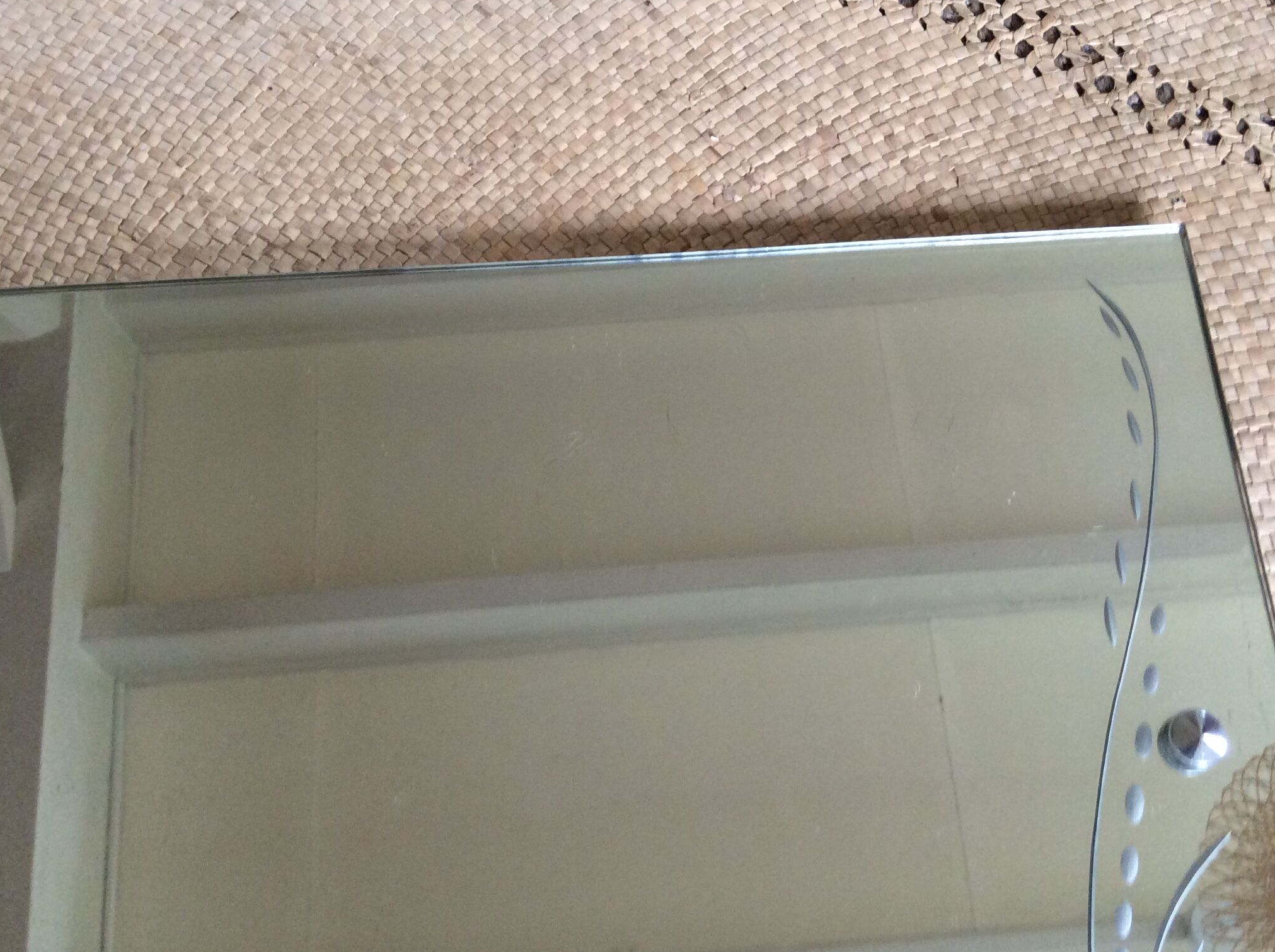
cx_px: 693
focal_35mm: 41
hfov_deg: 45.8
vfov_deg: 35.0
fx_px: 1508
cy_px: 400
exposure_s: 1/25
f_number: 2.4
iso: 100
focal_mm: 3.3
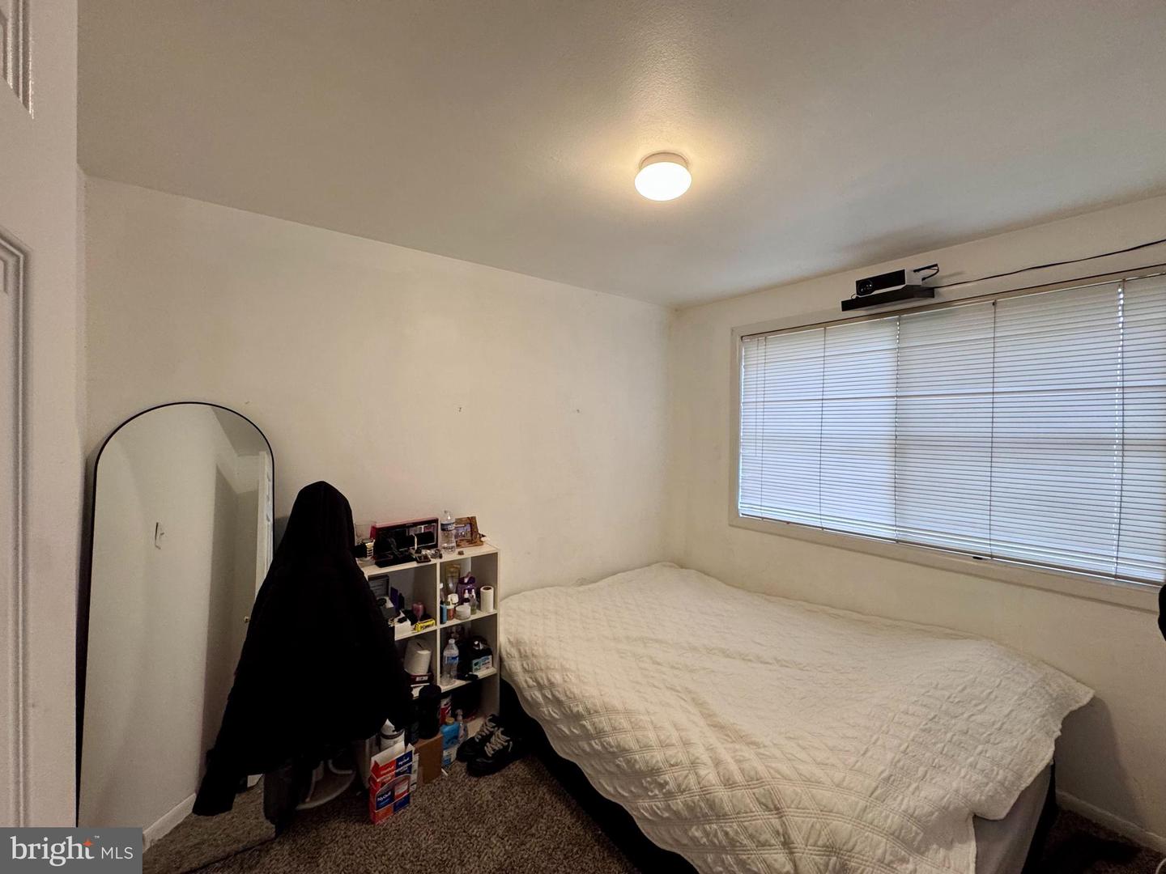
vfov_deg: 85.7
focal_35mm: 14
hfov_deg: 102.1
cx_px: 583
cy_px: 437
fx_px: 472
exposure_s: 1/120
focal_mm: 2.22
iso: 200
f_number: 2.2
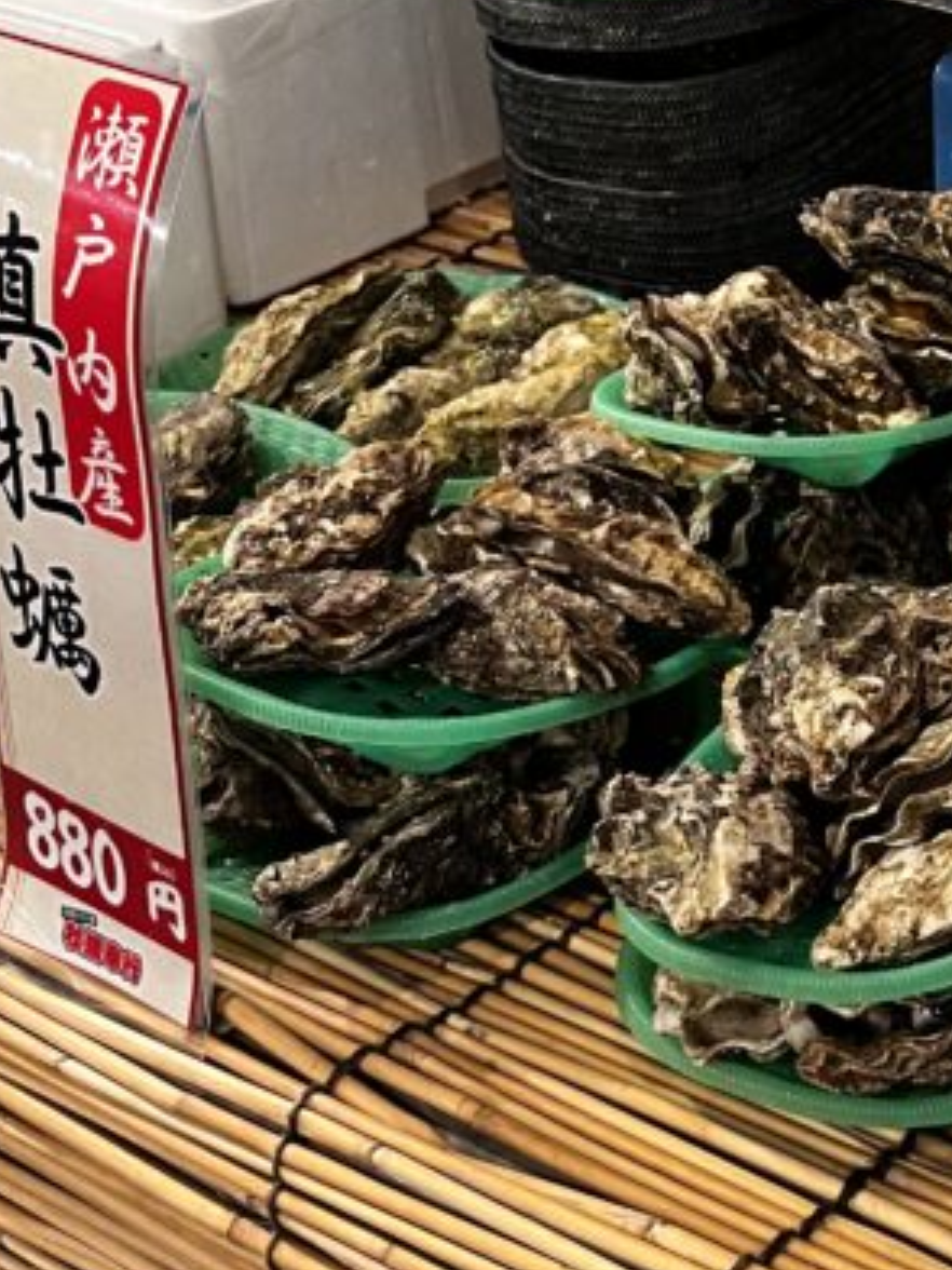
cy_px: 528
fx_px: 2493
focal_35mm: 68
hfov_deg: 20.6
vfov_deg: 28.5
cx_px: 1046
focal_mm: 5.1
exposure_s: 1/50
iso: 320
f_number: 1.6
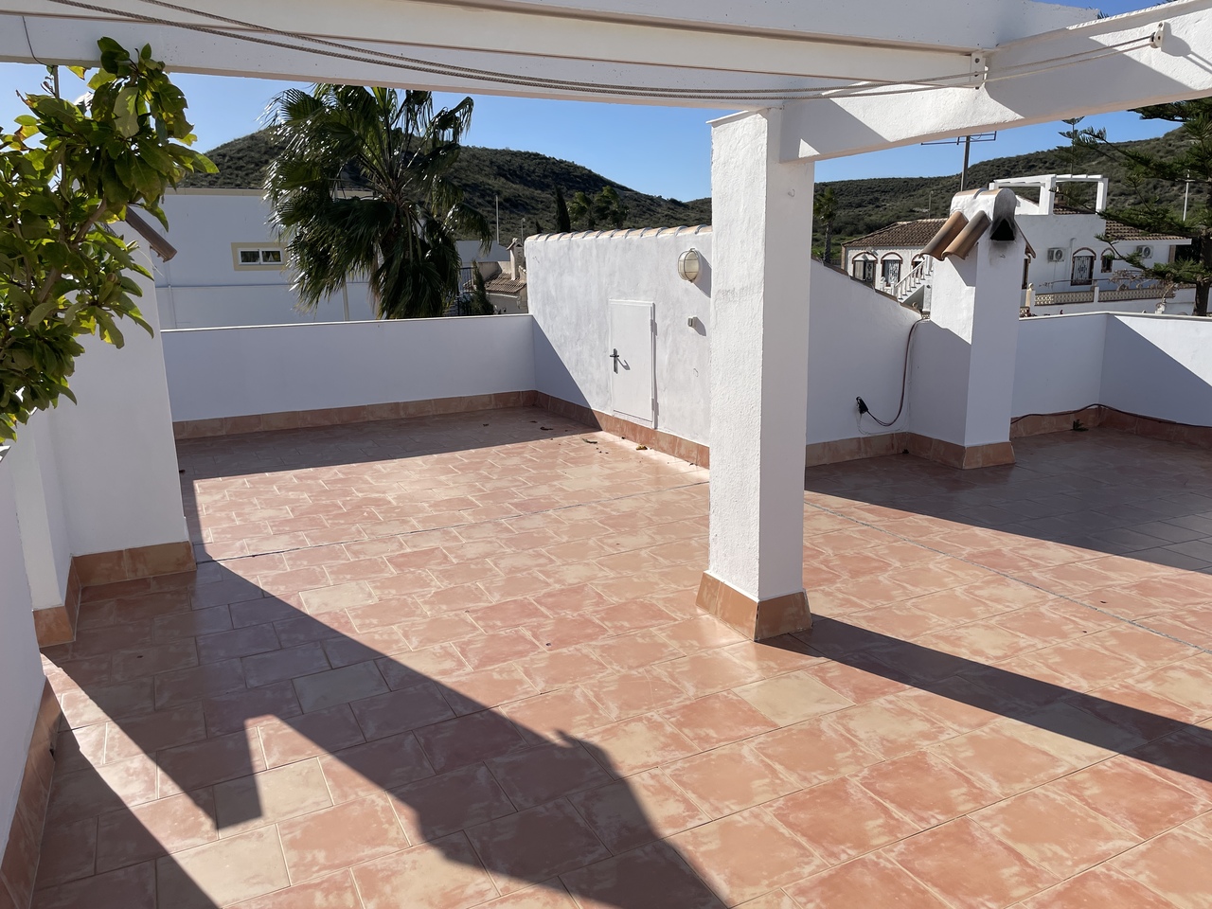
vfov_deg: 53.1
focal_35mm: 26
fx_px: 910
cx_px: 606
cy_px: 454
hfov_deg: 67.3
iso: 32
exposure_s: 1/6135
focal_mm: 4.2
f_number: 1.6
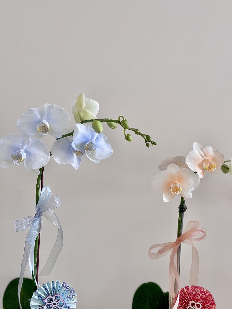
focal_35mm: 53
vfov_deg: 36.2
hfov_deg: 27.5
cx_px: 115
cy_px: 154
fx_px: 474
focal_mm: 5.96
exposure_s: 1/60
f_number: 1.6
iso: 100
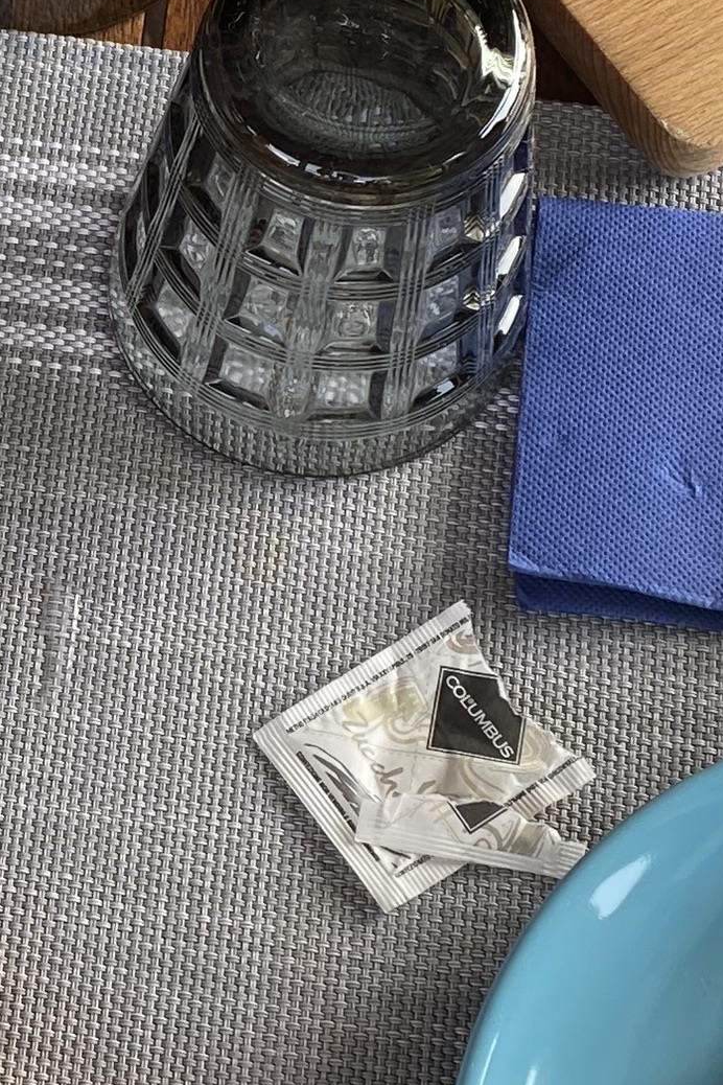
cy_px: 552
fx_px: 3163
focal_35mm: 105
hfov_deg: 12.8
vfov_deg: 19.5
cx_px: -33
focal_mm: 4.25
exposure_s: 1/121
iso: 40
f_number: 1.8
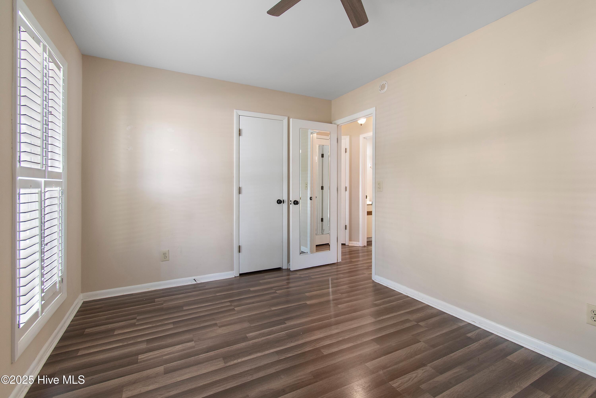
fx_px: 248
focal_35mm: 15
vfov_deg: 77.3
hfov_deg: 100.4
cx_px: 298
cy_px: 199
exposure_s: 1/5
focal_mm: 10
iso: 100
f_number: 4.5
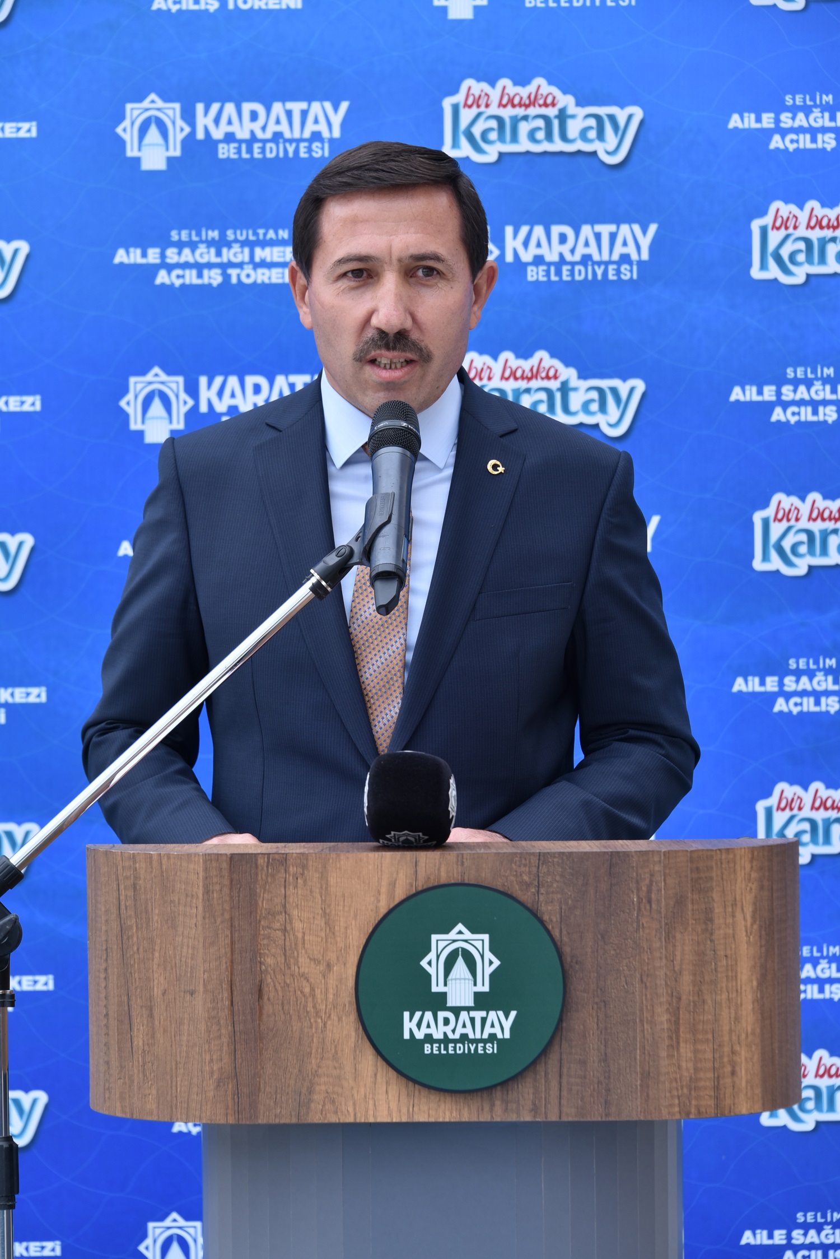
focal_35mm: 135
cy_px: 630
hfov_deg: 10.2
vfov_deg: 15.2
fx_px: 4720
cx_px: 420
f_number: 8
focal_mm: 135
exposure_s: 1/80
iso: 100
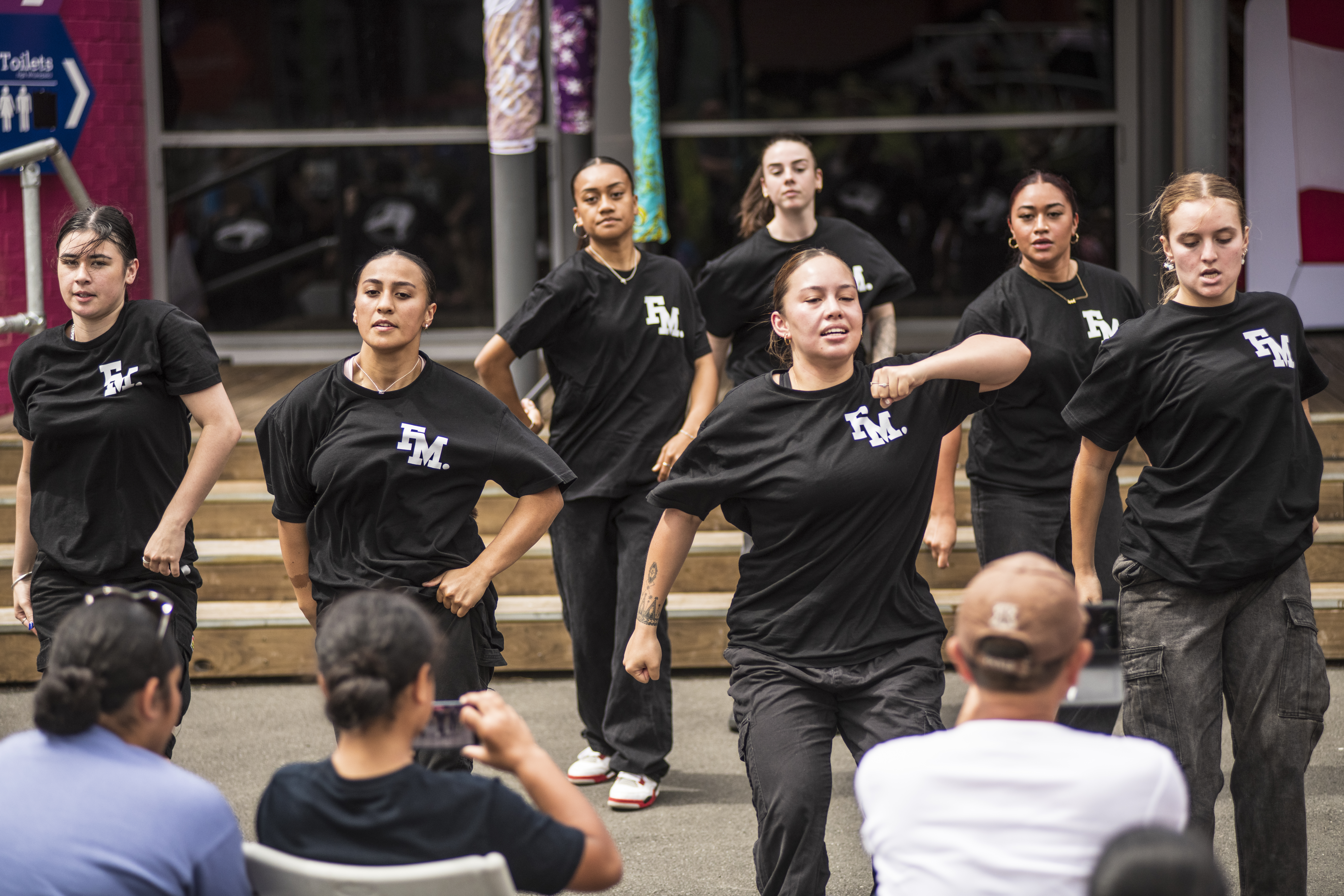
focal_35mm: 120
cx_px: 672
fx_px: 4480
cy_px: 448
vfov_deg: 11.4
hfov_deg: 17.1
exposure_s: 1/3200
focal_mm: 120
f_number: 2.8
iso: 400
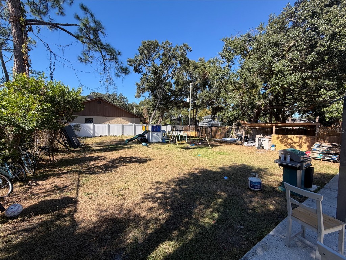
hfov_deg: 102.1
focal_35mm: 14
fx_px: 140
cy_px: 130
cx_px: 173
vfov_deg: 85.7
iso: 40
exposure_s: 1/613
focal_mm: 2.22
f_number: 2.2
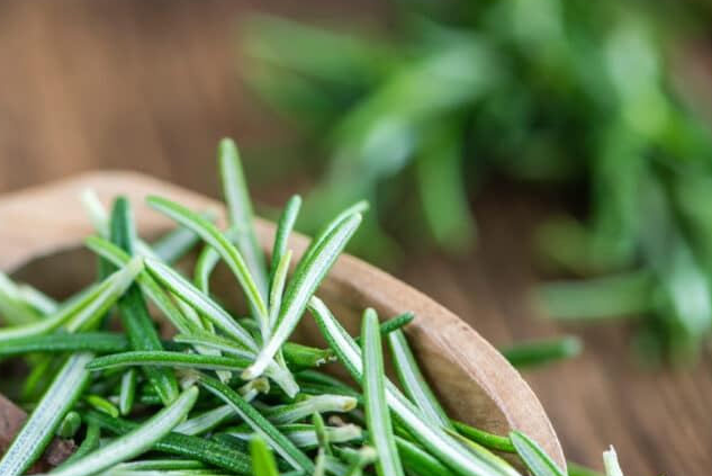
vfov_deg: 6.9
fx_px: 3938
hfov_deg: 10.3
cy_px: 382
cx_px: 108
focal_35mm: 199
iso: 200
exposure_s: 1/100
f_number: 5.6
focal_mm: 105
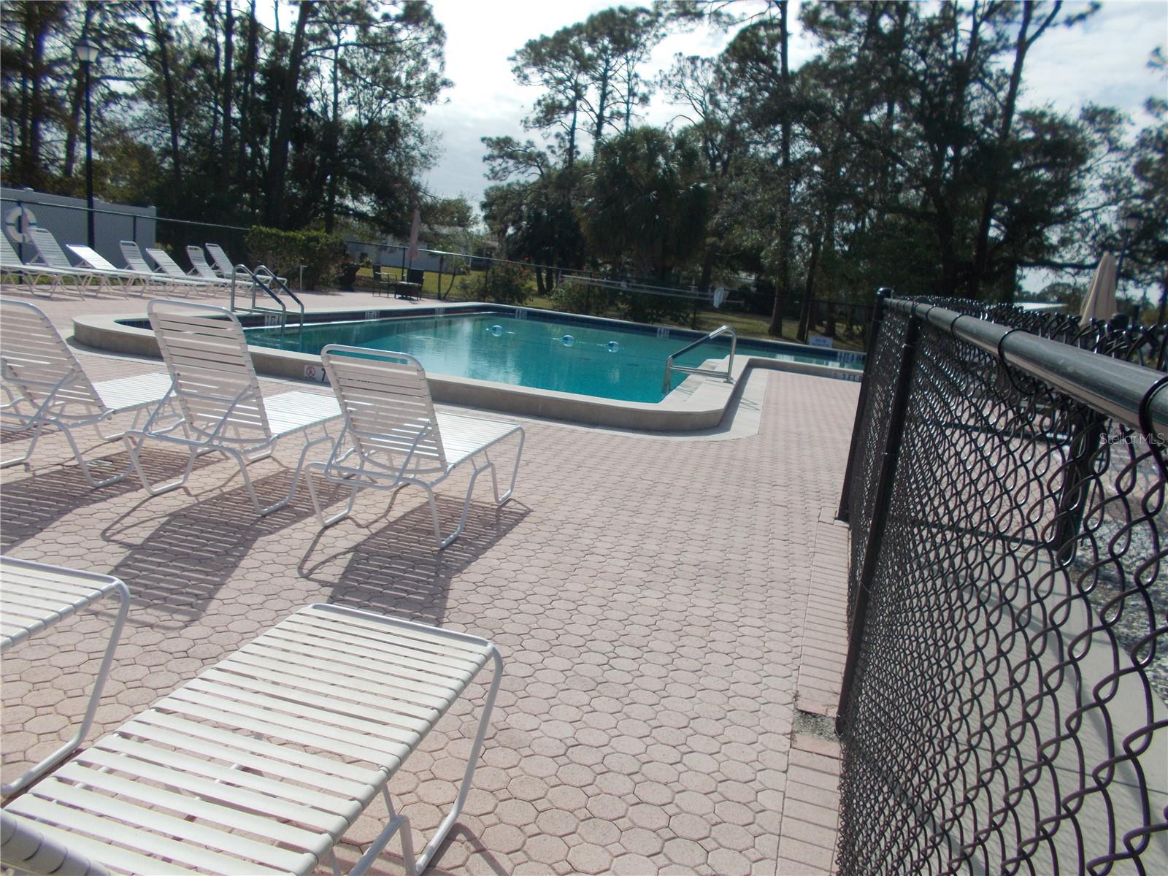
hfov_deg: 67.3
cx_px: 584
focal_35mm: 26
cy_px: 438
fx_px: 877
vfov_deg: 53.1
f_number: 8
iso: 80
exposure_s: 1/250
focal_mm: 4.6
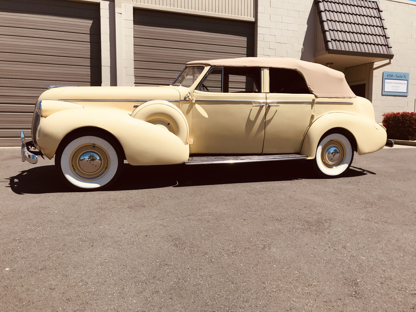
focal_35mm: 28
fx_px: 336
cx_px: 208
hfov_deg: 63.4
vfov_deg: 49.7
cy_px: 156
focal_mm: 3.99
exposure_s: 1/2457
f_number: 1.8
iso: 20
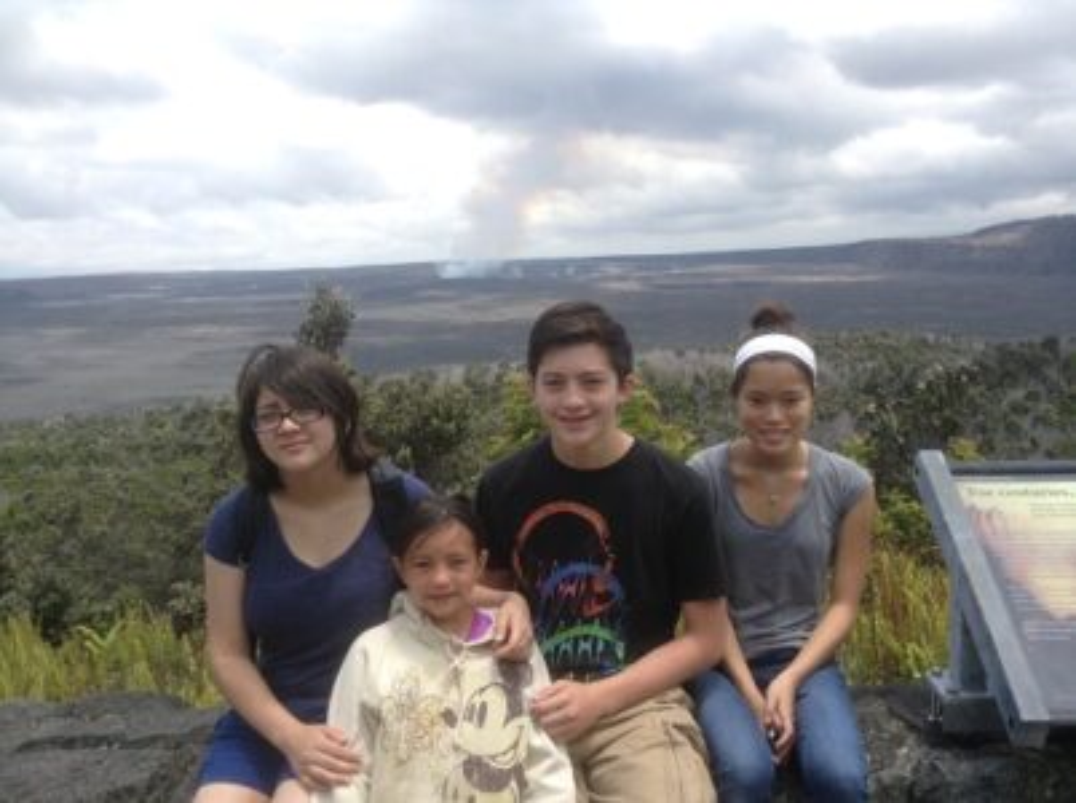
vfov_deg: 42.8
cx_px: 538
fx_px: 1024
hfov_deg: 55.4
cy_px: 402
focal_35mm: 33
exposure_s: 1/666
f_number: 2.4
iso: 32
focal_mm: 3.3
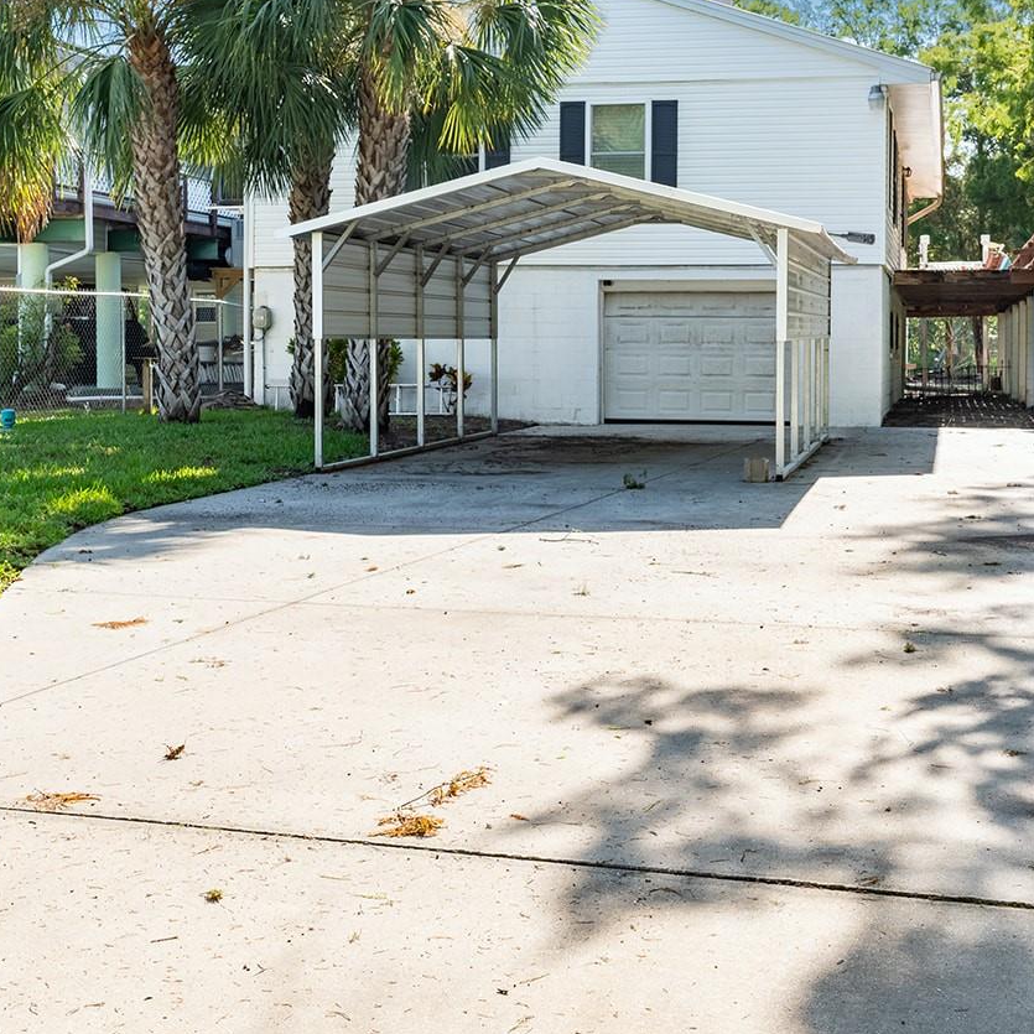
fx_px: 1487
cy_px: 391
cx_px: 620
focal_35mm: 44
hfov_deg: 38.2
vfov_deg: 38.1
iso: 320
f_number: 8
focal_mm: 27
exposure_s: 1/1000
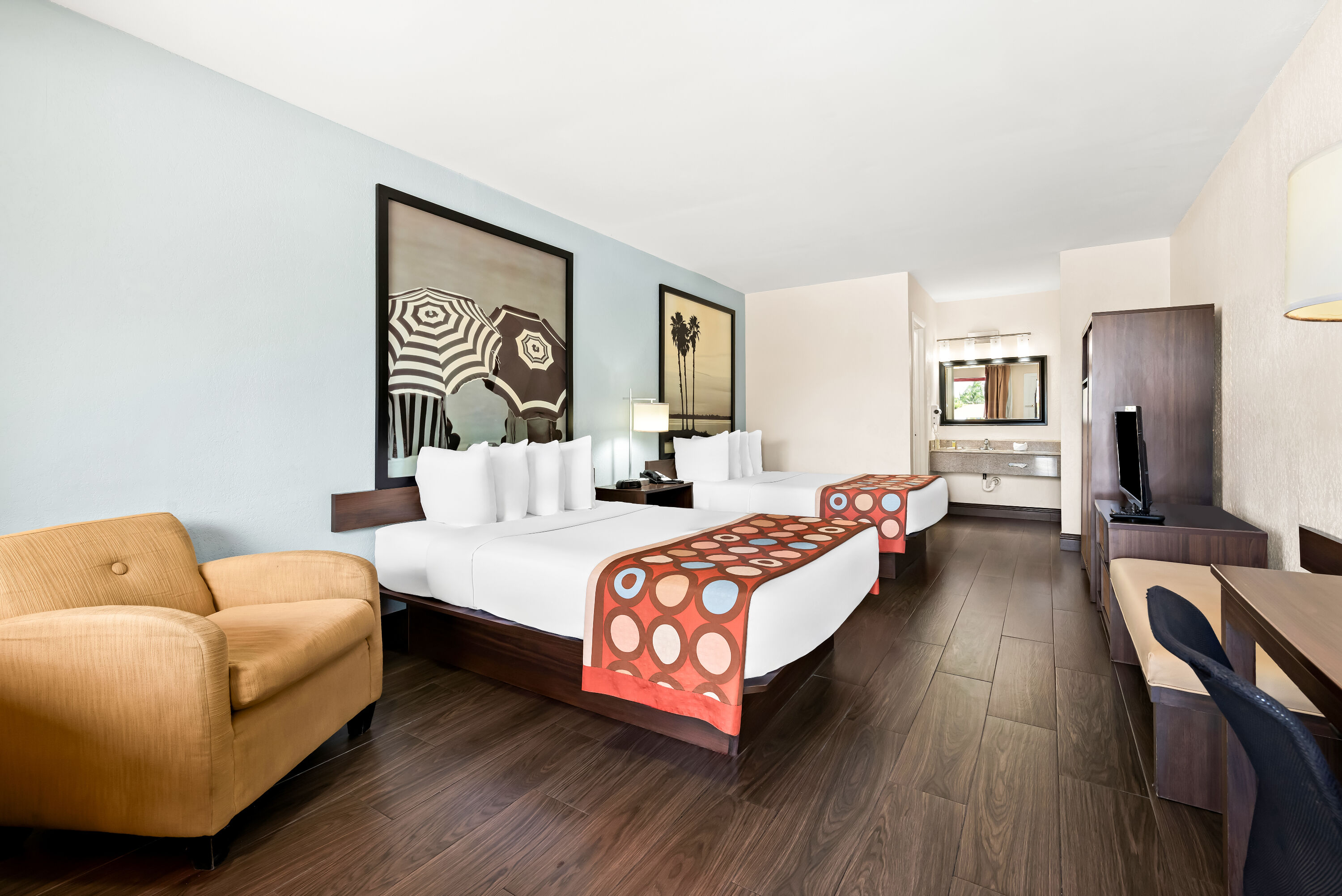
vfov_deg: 77.4
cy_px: 448
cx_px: 671
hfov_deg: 100.4
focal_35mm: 15
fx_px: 559
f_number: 8
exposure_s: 1/6
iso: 400
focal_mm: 15
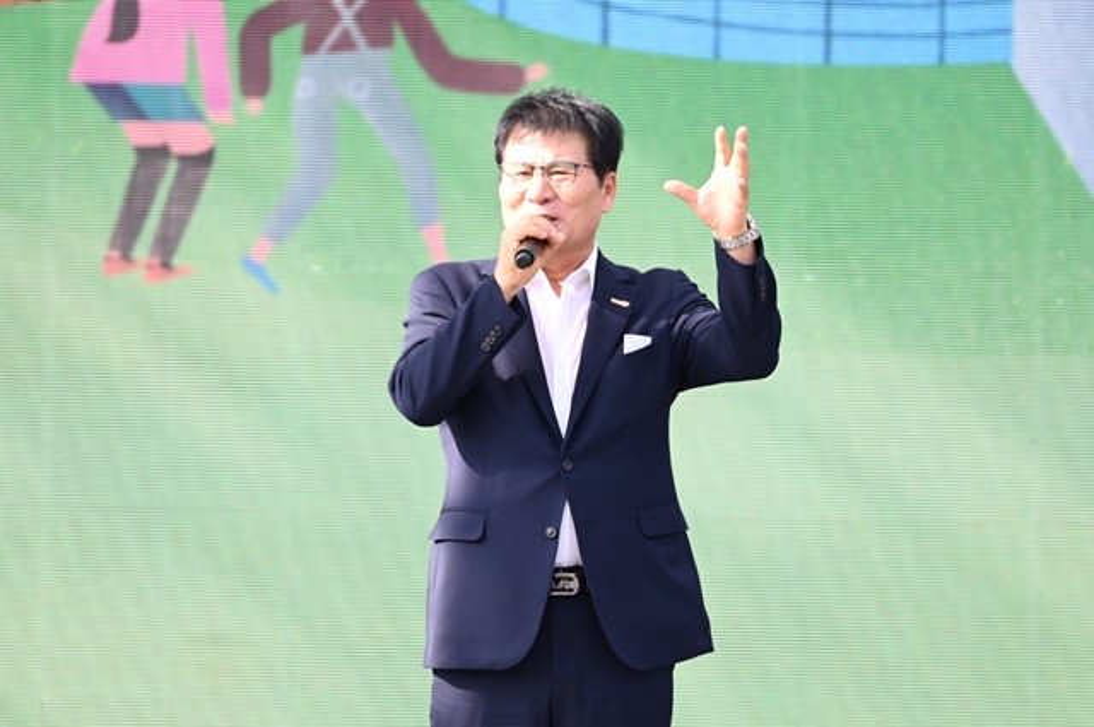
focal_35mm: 520
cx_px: 547
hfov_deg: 4.0
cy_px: 364
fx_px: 15782
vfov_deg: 2.6
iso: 1000
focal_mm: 520
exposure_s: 1/640
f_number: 6.3
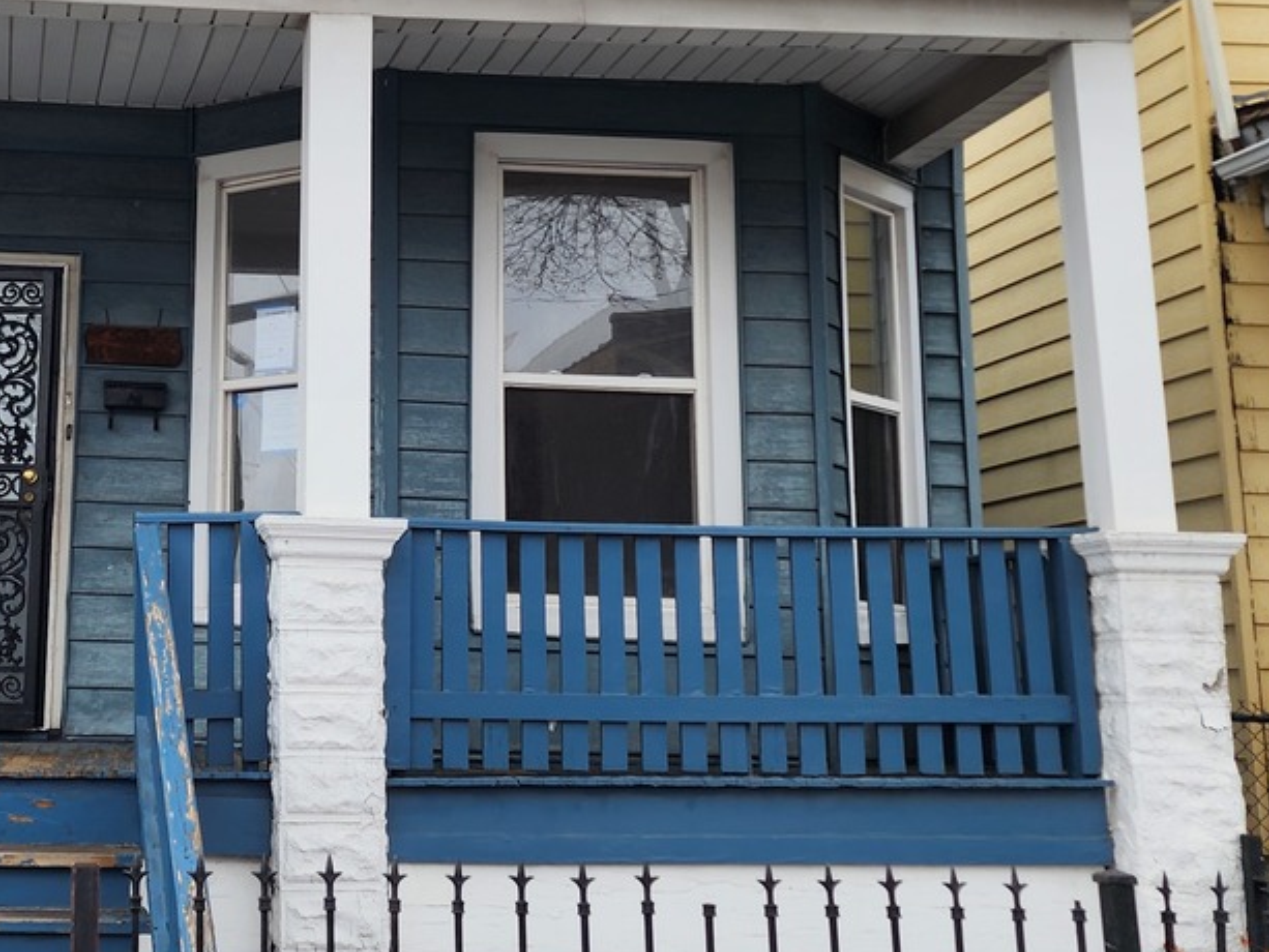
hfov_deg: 34.4
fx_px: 1980
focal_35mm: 54
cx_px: 240
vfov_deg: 26.9
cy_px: 335
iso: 12
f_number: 1.8
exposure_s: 1/661
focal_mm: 6.4
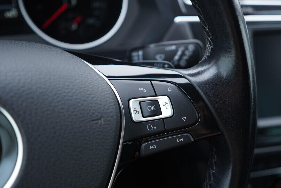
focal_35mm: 36
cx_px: 140
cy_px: 94
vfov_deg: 36.9
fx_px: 281
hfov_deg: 53.1
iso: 250
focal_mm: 24
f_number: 2.8
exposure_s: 1/40
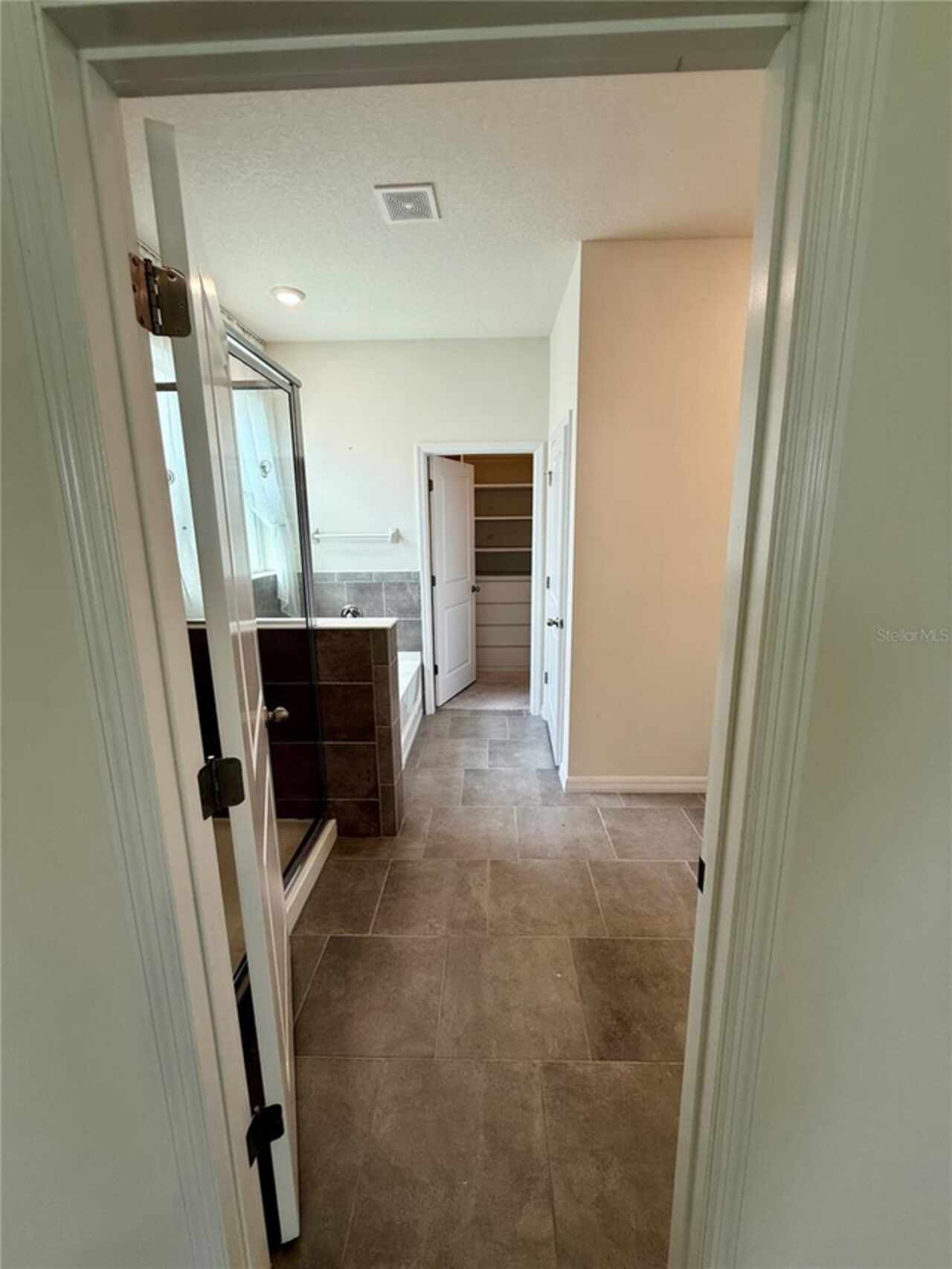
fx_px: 513
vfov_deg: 102.1
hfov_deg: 85.7
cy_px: 634
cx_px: 476
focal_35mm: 14
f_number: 2.2
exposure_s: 1/120
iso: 100
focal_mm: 2.22
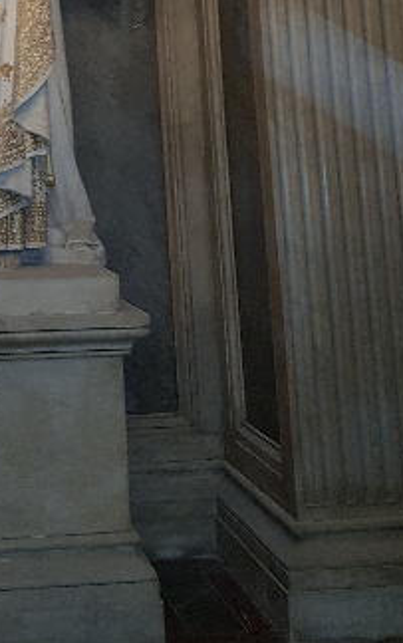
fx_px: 895
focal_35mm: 51
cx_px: 20
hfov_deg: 24.5
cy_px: 54
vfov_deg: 36.8
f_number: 1.7
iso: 125
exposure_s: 1/13
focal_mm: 4.2
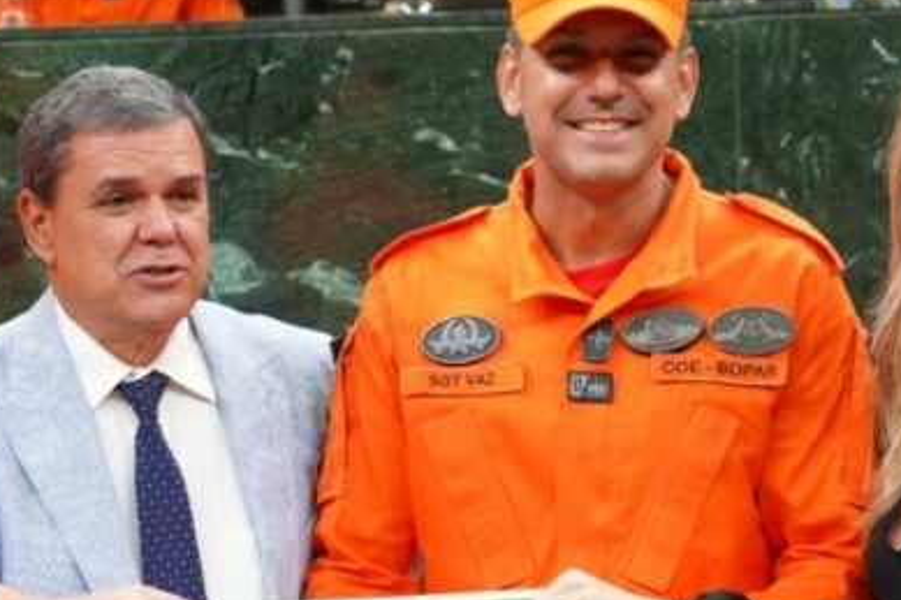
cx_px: 340
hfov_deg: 17.3
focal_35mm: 118
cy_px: 456
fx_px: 2952
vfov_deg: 11.6
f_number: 5
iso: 1250
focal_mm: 51
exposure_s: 1/160
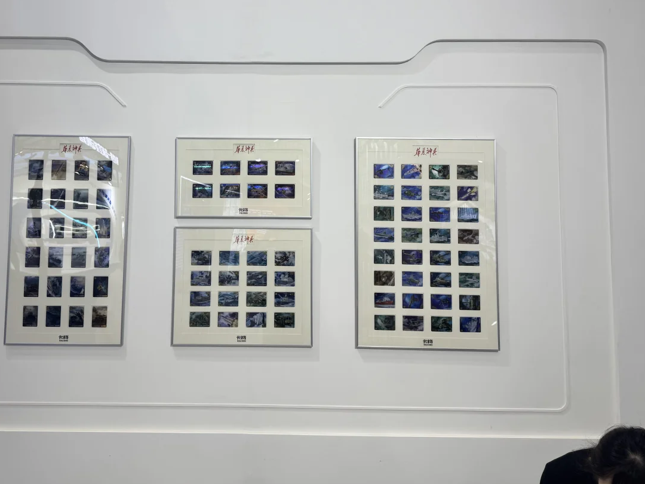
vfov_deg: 43.7
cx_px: 271
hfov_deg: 56.5
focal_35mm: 32
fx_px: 596
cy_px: 170
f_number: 1.78
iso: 64
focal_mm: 6.76
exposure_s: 1/268
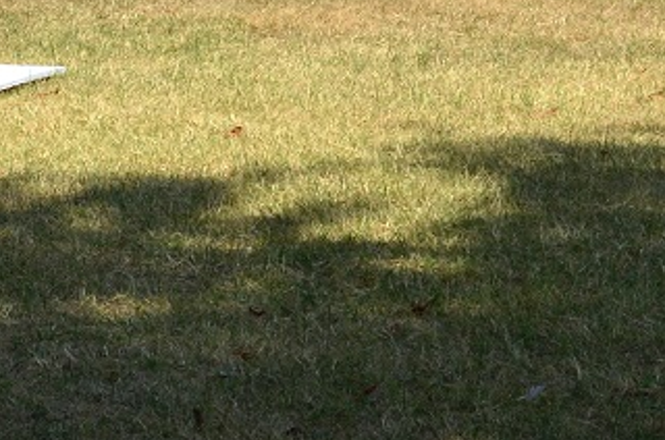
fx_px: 3723
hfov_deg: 10.1
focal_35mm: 202
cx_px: 29
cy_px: -334
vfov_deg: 6.6
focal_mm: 35
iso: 100
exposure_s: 1/250
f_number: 8
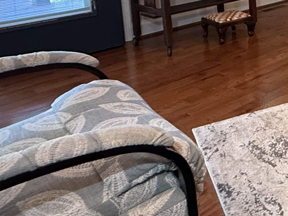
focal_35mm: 51
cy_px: -34
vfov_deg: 25.9
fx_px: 424
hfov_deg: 29.7
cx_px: 379
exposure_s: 1/60
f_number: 2.2
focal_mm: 2.22
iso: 640
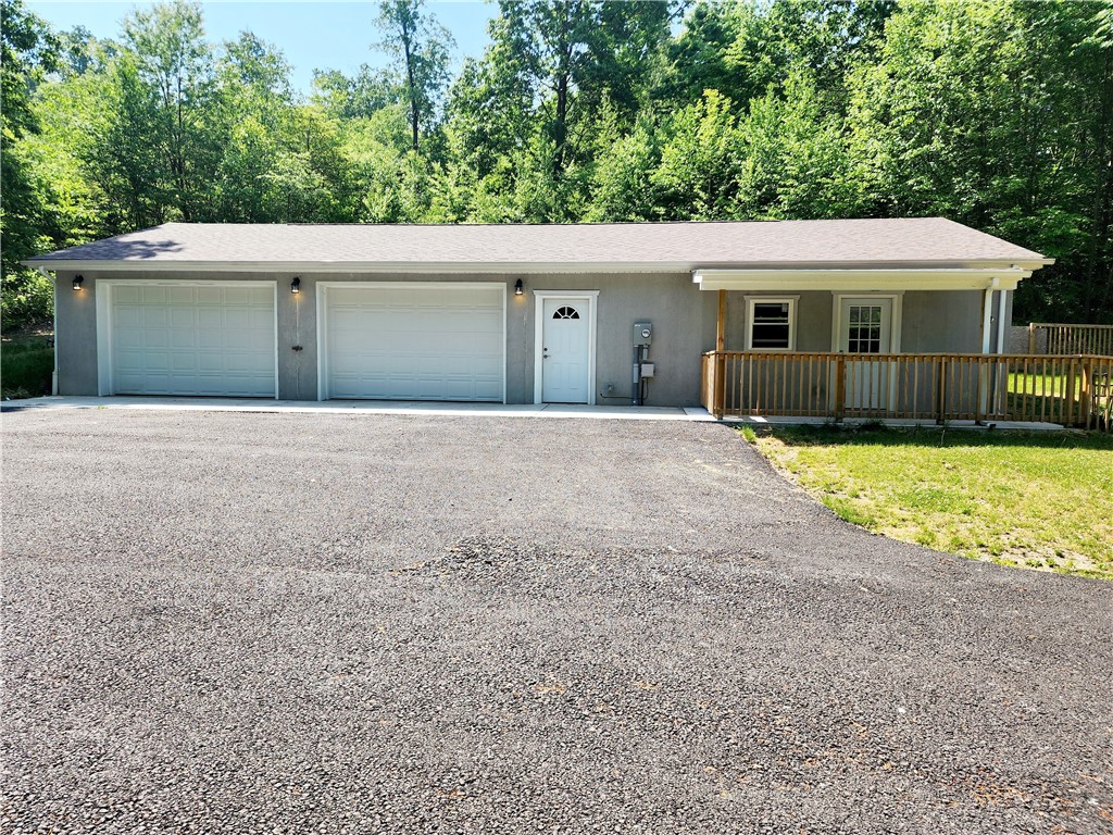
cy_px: 418
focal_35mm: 23
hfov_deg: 73.9
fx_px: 740
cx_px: 556
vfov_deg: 58.9
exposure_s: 1/667
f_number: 1.8
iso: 12
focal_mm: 6.4
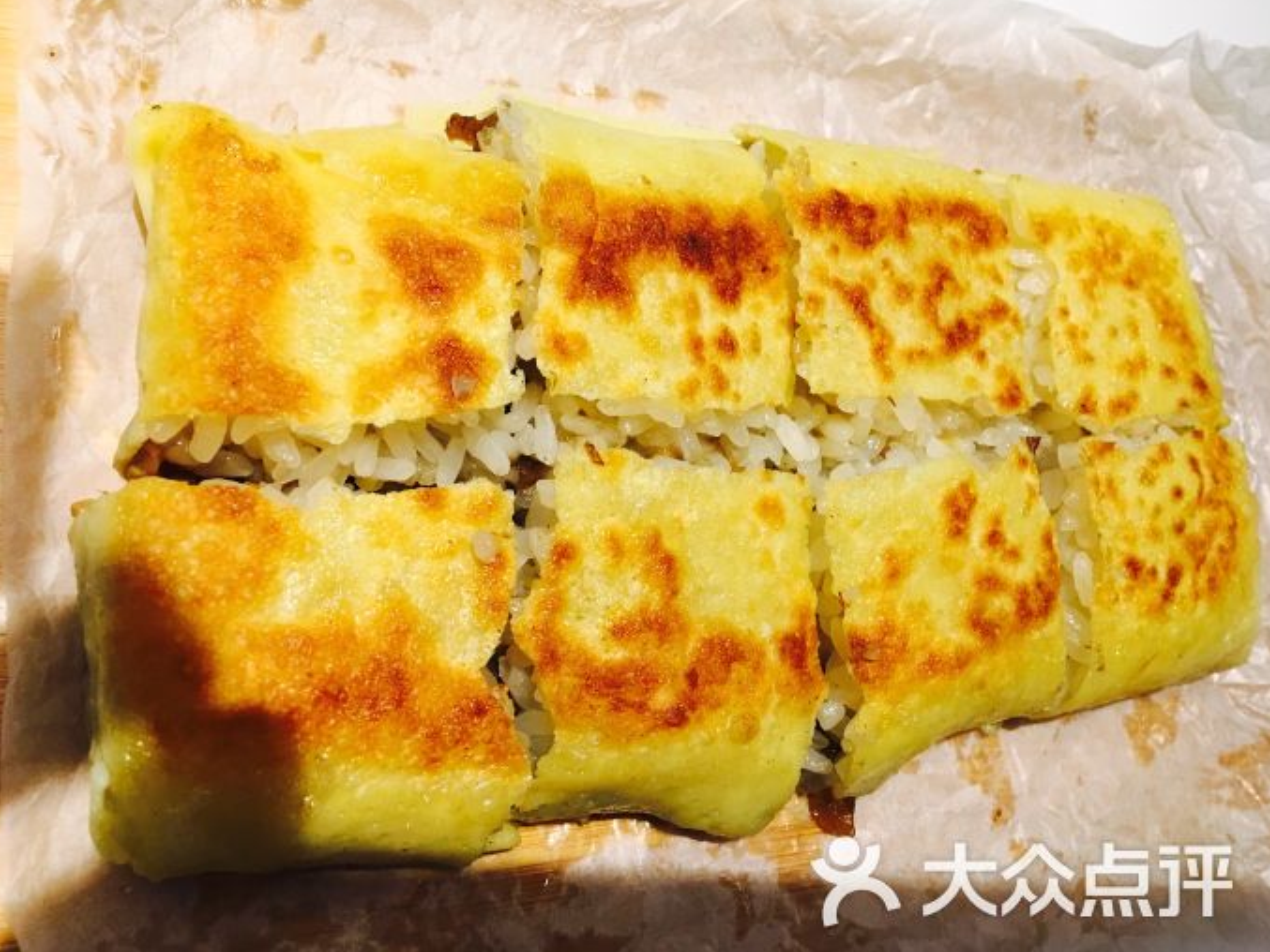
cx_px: 625
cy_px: 486
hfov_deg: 60.0
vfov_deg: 46.8
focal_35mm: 30
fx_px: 1101
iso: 50
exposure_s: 1/33
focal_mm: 4.15
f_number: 2.2
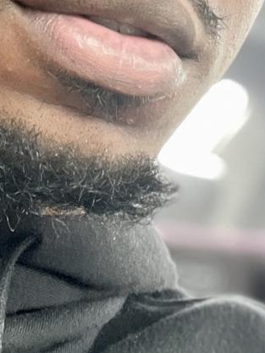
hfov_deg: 15.8
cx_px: 7
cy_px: -82
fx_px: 939
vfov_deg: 19.9
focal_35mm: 92
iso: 200
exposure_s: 1/60
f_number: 2.2
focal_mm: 2.71
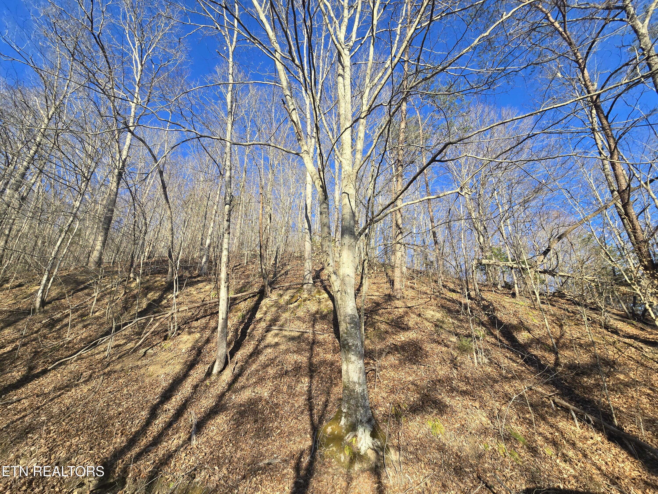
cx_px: 329
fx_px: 247
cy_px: 247
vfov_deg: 89.9
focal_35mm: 13
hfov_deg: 106.2
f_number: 2.2
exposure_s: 1/634
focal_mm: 2.2
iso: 50
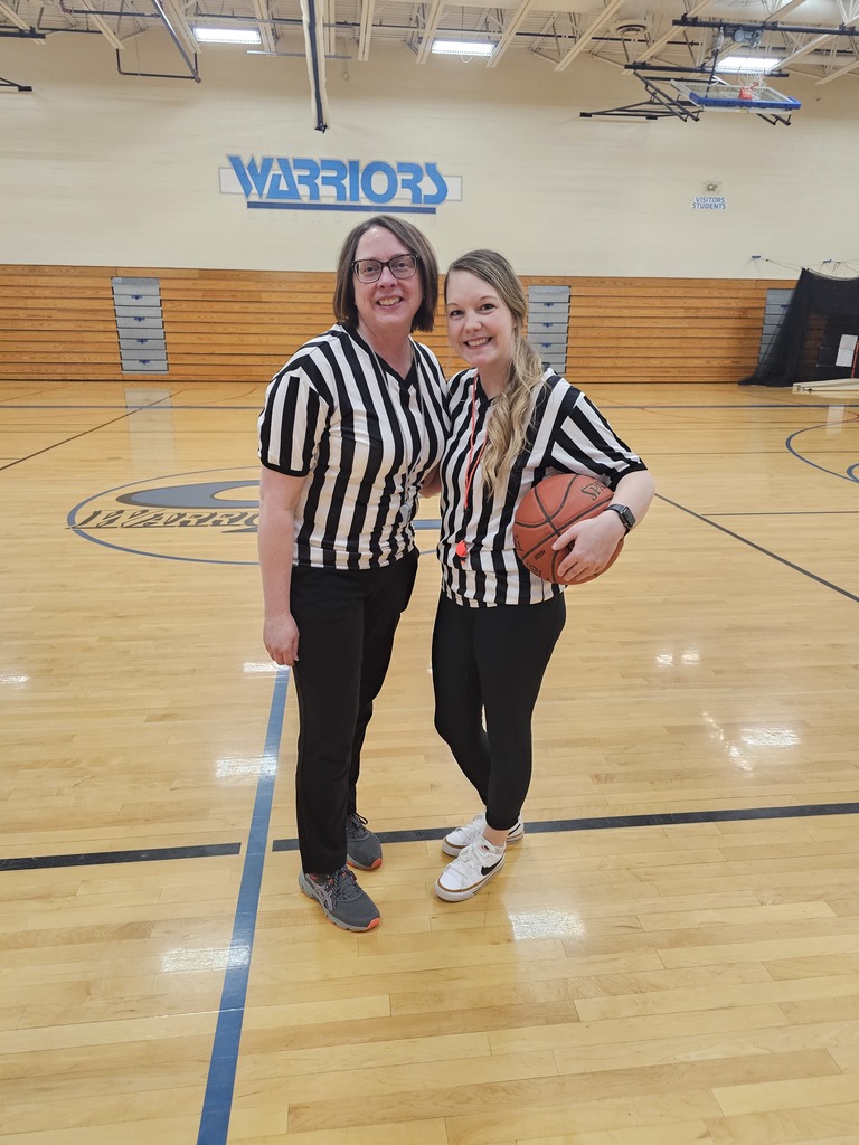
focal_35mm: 23
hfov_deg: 58.9
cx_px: 430
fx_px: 761
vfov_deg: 73.9
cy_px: 572
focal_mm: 6.3
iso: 500
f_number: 1.7
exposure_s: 1/120
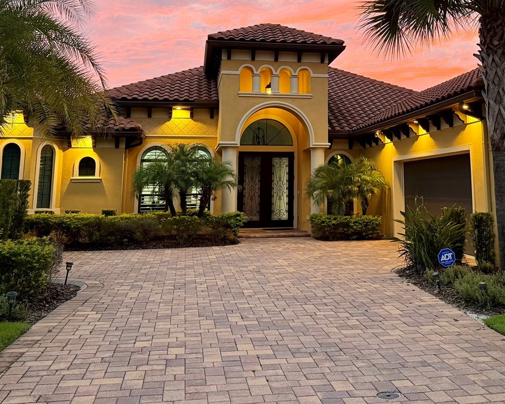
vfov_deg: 34.6
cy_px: 79
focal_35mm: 42
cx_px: 325
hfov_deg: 43.4
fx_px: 628
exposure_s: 1/60
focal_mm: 6.76
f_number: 1.78
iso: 250
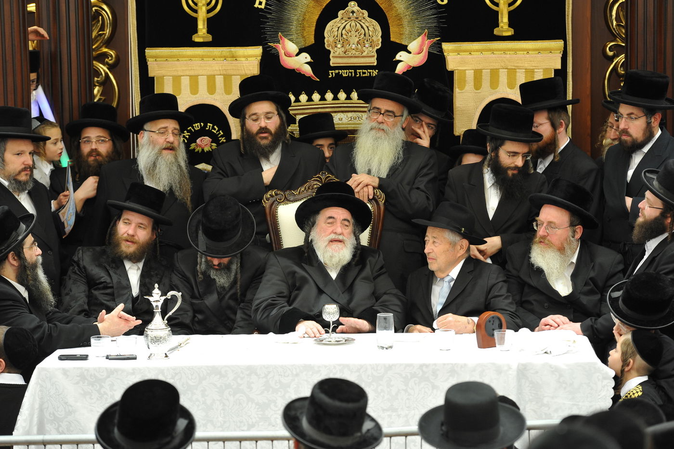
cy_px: 224
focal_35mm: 112
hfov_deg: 18.3
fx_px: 2095
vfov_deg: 12.2
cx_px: 337
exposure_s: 1/100
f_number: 3.5
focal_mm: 112
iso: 1250
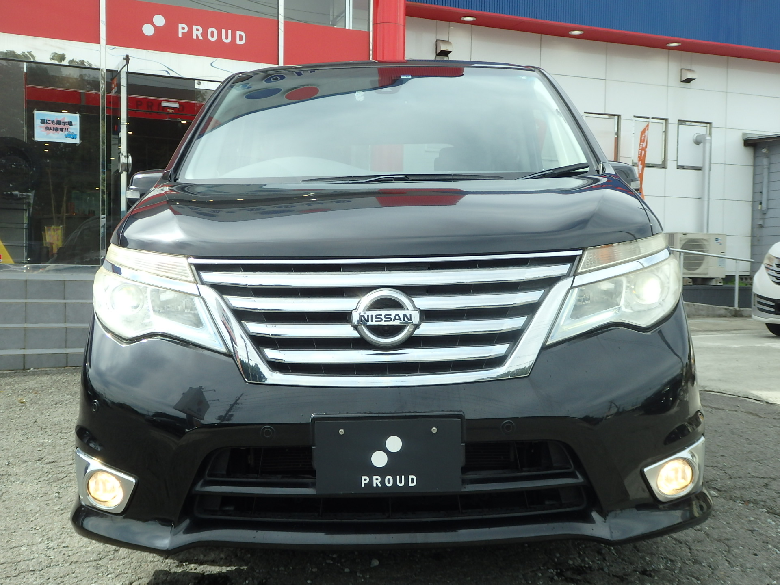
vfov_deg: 38.7
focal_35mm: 37
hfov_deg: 50.1
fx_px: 834
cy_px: 292
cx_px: 390
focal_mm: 6.6
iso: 125
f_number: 10.1
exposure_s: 1/800
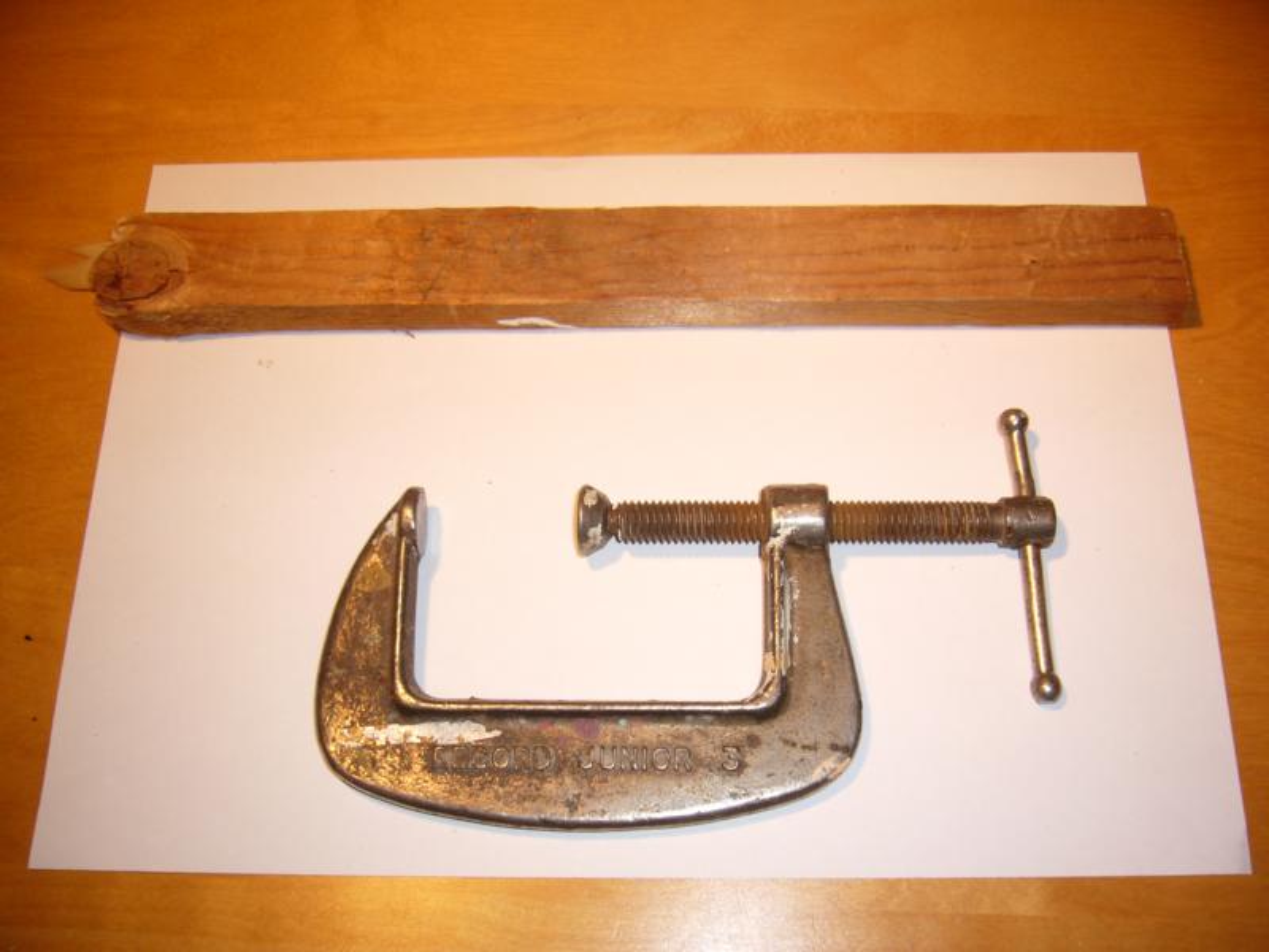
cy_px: 476
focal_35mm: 35
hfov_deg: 52.6
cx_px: 634
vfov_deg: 40.7
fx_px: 1283
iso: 100
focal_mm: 5.8
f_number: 2.8
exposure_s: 1/40
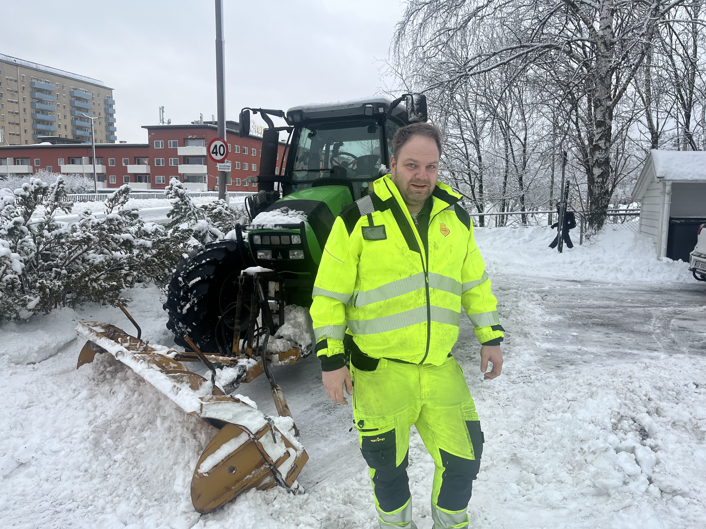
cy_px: 264
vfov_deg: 53.1
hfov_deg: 67.3
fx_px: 530
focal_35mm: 26
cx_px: 353
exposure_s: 1/329
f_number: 1.6
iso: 50
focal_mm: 5.1
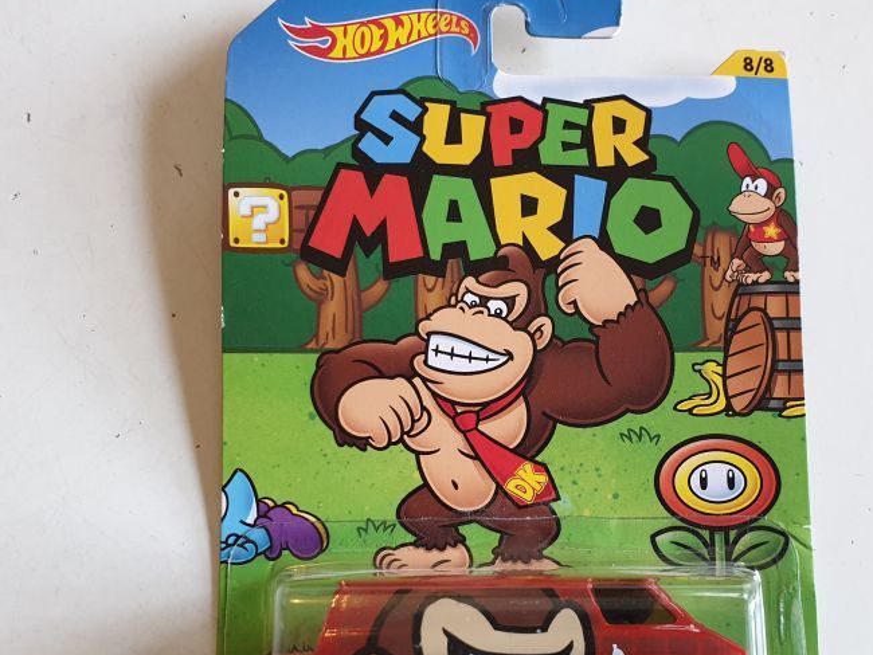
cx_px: 500
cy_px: 407
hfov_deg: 46.6
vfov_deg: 35.8
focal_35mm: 40
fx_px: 1009
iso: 320
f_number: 2.4
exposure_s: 1/33
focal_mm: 4.3
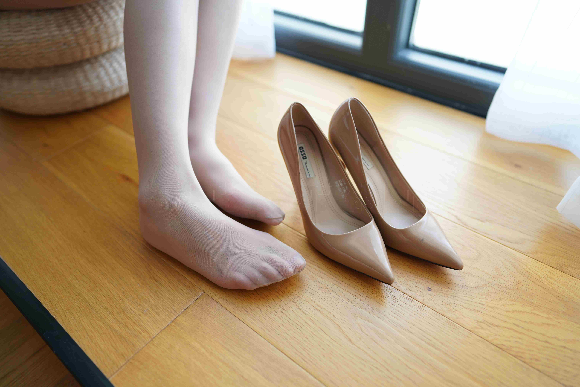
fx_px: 387
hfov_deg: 73.7
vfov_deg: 53.1
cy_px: 194
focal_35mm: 24
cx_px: 290
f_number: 1.8
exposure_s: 1/800
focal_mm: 24
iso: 640
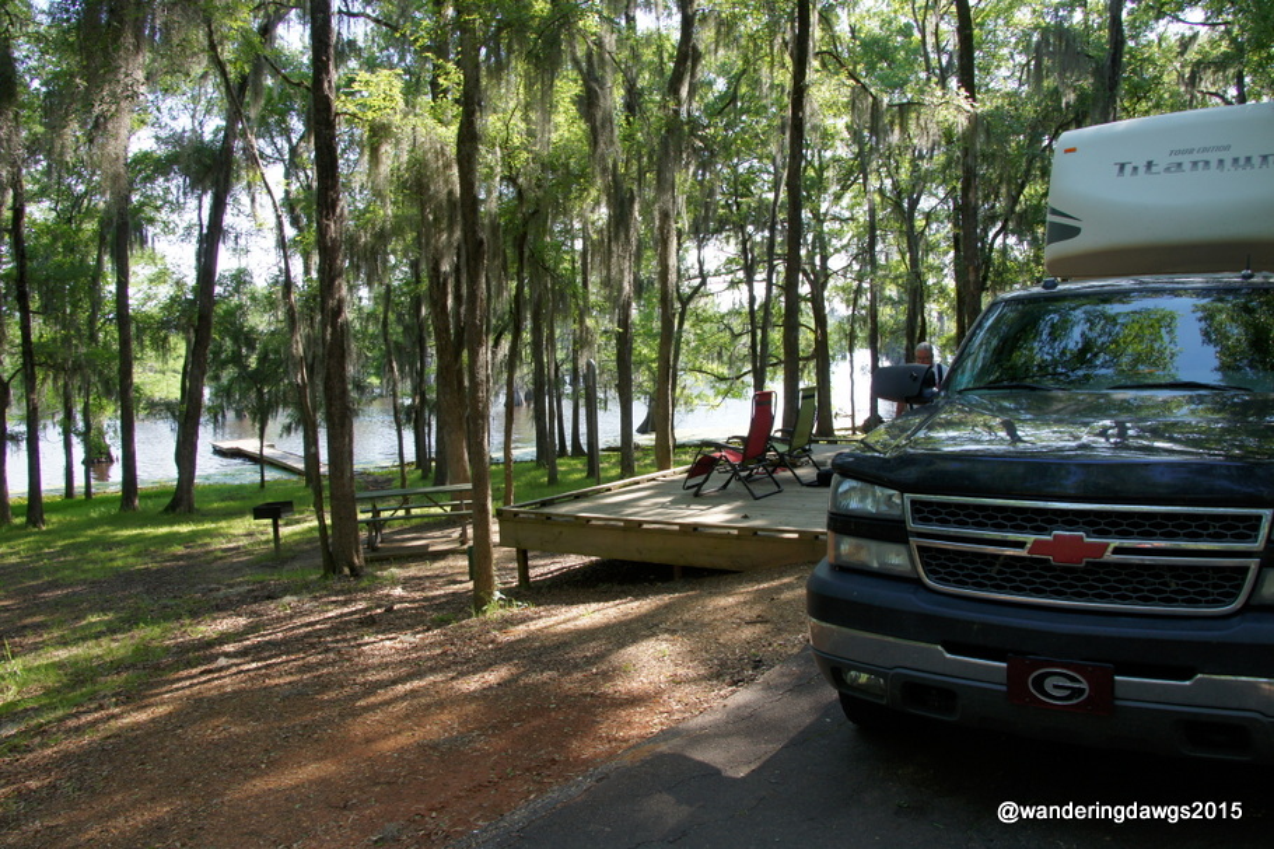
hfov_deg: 67.4
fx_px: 955
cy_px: 424
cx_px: 637
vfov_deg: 47.9
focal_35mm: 27
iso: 200
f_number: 9
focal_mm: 18
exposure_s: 1/80
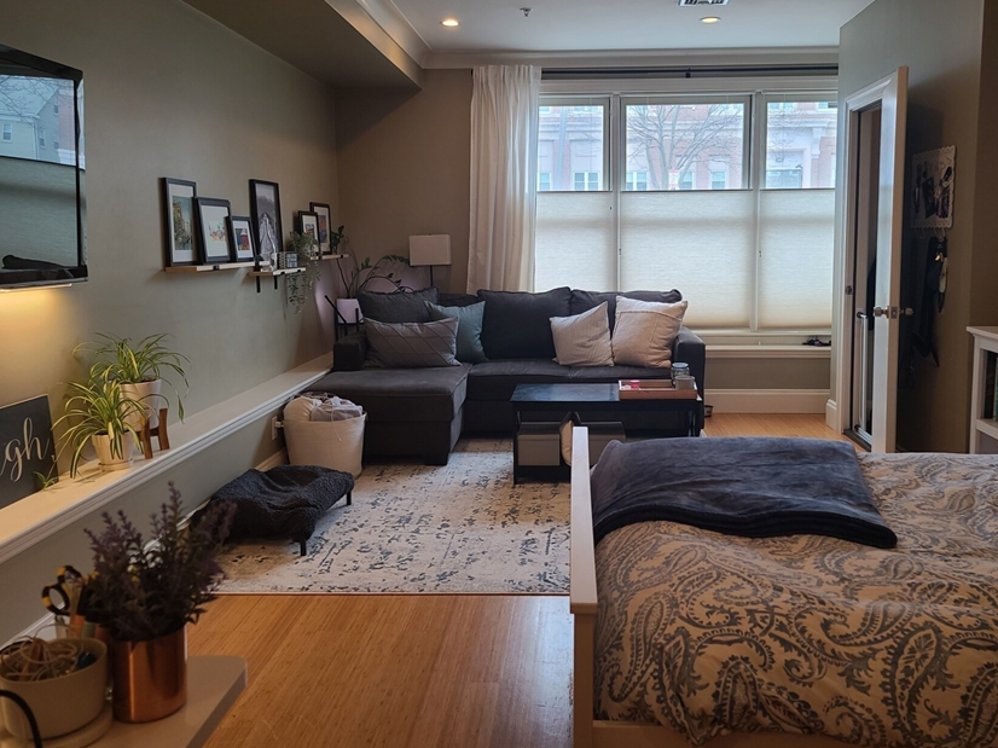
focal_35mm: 31
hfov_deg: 58.3
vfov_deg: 45.3
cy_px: 323
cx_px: 547
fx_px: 893
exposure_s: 1/59
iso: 50
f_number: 1.8
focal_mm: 7
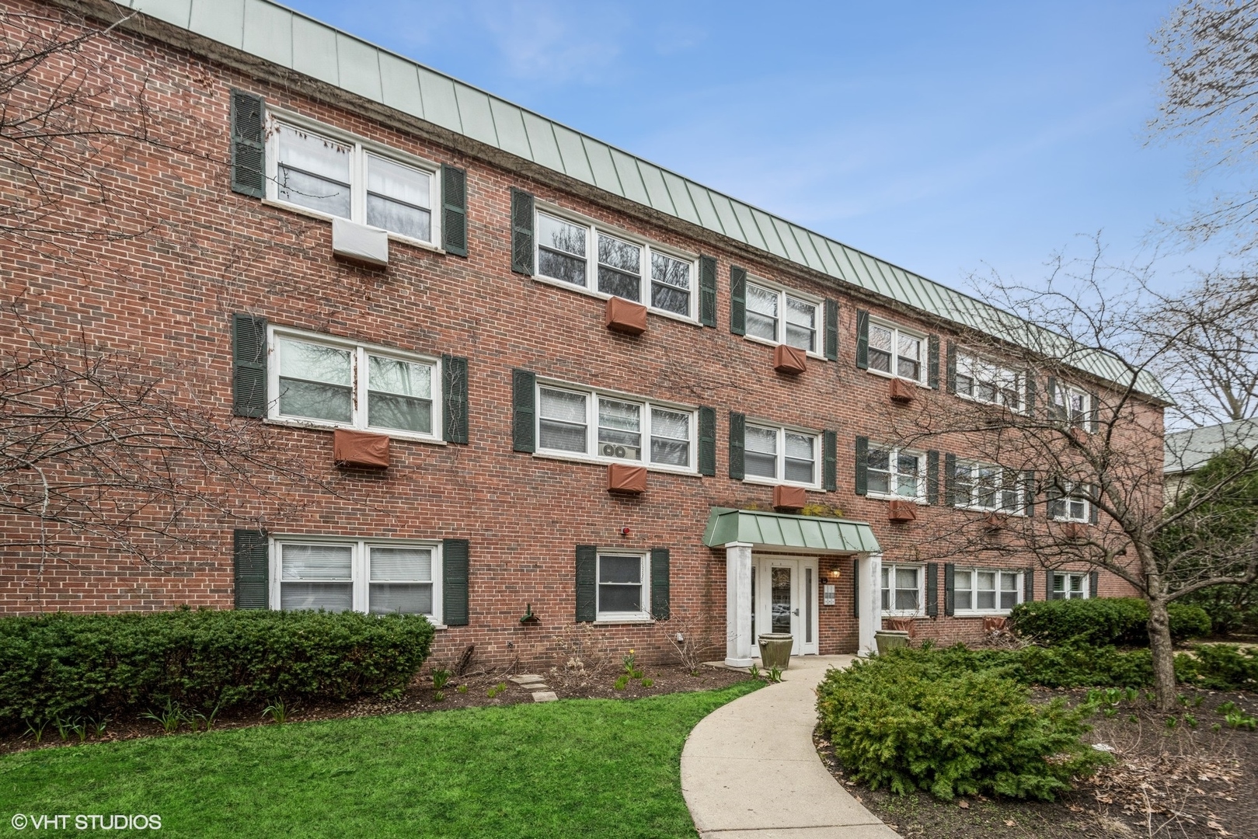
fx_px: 559
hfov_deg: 96.7
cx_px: 629
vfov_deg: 73.8
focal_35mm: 16
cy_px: 420
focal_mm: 16
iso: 400
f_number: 8
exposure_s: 1/500
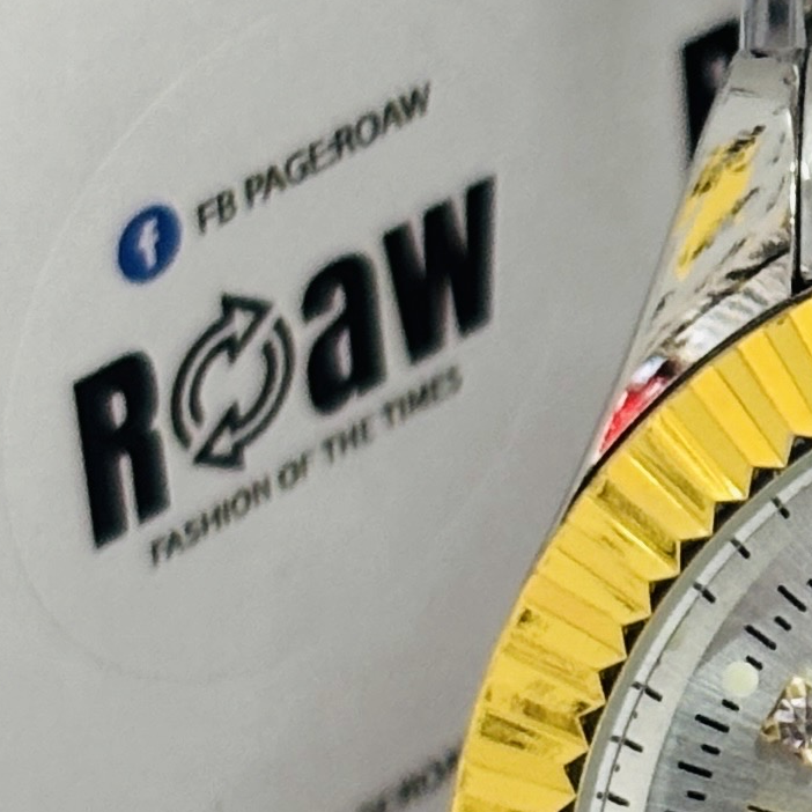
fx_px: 7006
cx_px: 1213
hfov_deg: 6.5
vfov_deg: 6.6
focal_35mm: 264
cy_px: 930
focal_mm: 5.96
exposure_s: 1/50
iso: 125
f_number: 1.6
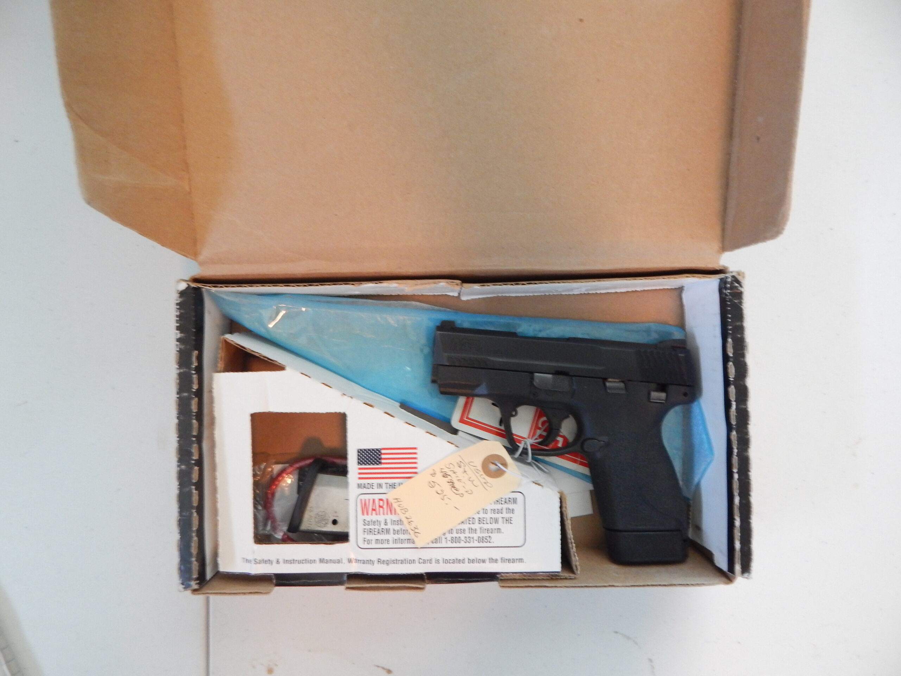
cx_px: 450
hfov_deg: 76.4
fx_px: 573
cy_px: 338
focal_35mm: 22
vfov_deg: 61.1
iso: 400
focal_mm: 4
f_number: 3
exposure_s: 1/15
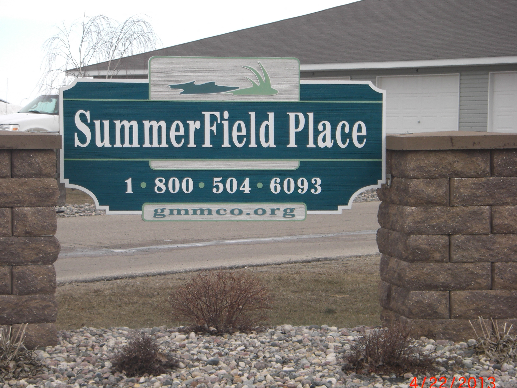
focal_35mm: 125
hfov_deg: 15.8
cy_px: 198
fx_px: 1867
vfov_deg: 11.9
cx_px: 223
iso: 64
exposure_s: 1/320
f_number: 4.2
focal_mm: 17.3
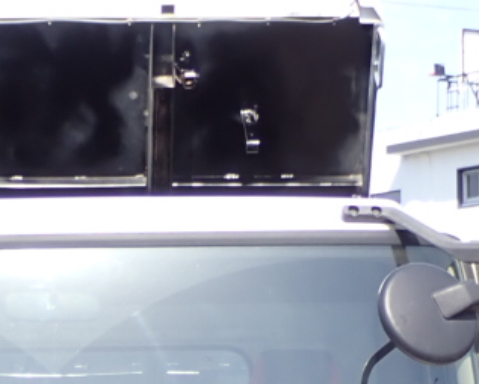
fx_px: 2795
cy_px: 493
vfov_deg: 7.8
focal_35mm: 197
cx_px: 66
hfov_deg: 9.8
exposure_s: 1/500
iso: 100
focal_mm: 9.01
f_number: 3.2
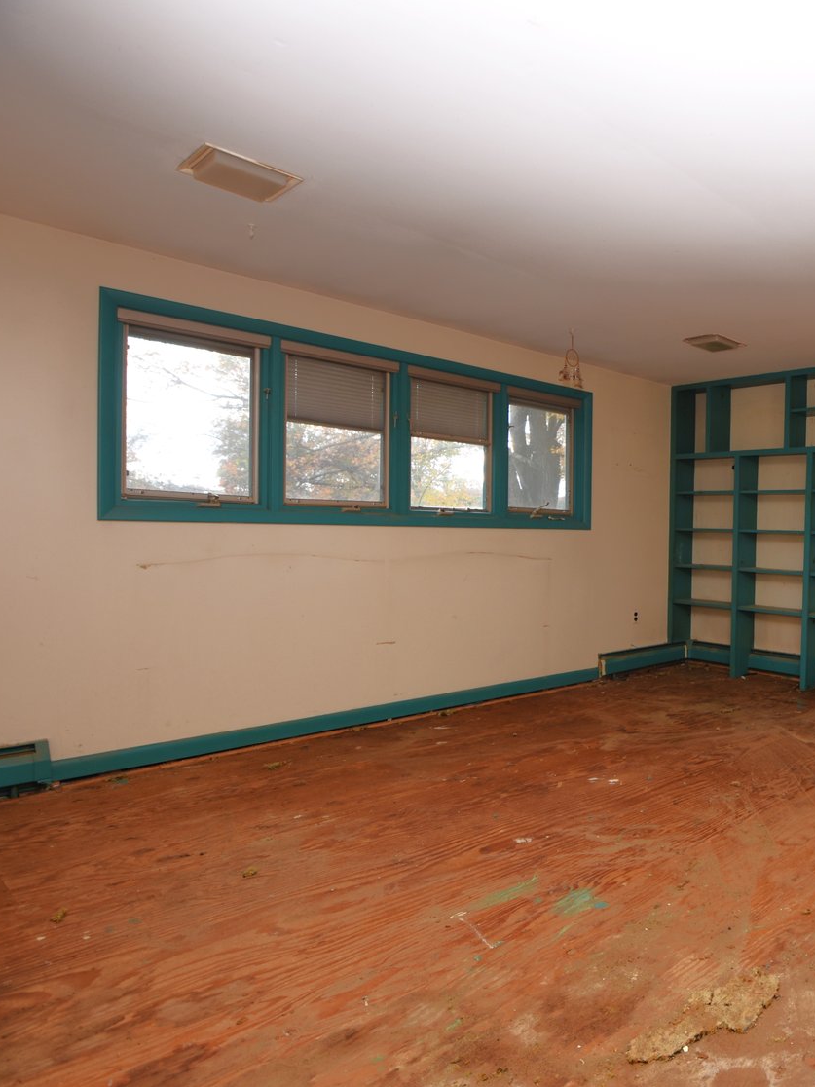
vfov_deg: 76.4
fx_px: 691
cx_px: 785
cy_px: 551
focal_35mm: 22
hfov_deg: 51.1
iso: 100
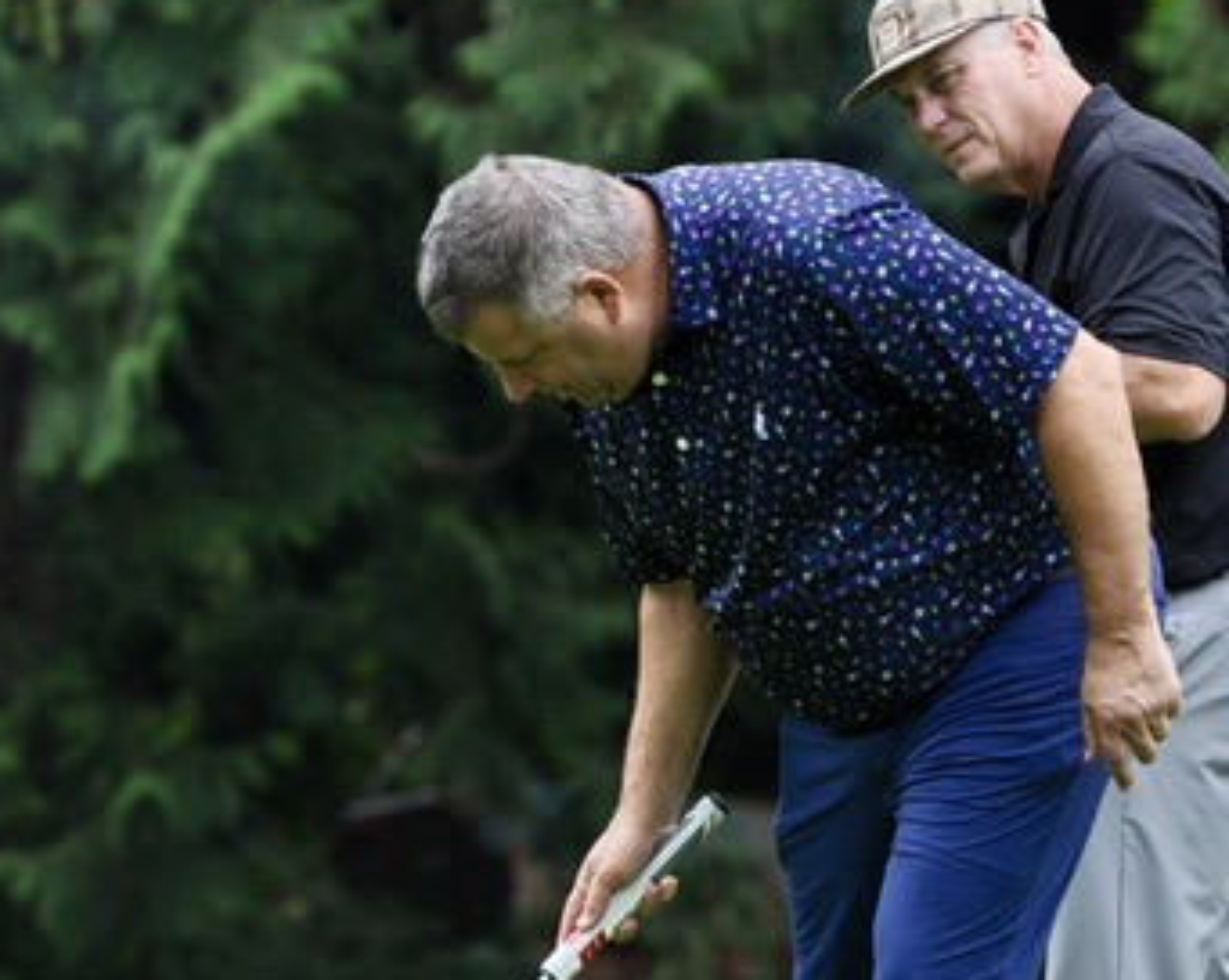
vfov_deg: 1.9
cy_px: 558
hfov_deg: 2.4
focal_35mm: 808
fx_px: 29356
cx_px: 766
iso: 500
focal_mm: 180
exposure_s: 1/1000
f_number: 5
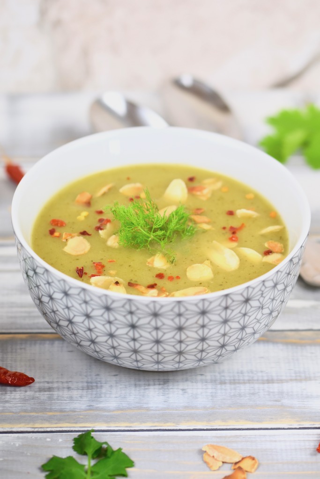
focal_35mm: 158
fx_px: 2099
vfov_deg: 13.0
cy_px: 240
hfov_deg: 8.7
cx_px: 160
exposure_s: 1/320
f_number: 4.5
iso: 400
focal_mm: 105
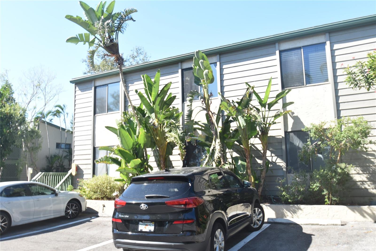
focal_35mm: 30
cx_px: 188
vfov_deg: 43.7
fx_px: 314
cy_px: 126
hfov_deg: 61.9
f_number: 6.3
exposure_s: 1/250
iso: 200
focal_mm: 20
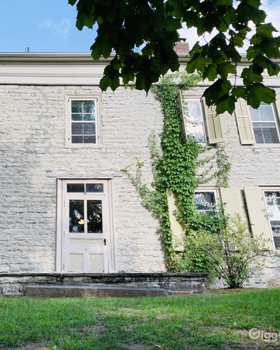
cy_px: 176
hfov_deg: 42.2
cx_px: 74
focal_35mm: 34
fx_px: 352
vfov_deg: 52.8
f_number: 1.8
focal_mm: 4.25
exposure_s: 1/356
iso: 25
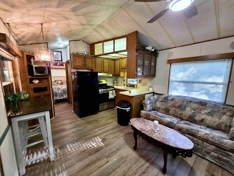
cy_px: 88
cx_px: 117
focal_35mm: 13
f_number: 1.9
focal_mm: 2.2
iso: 200
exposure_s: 1/60
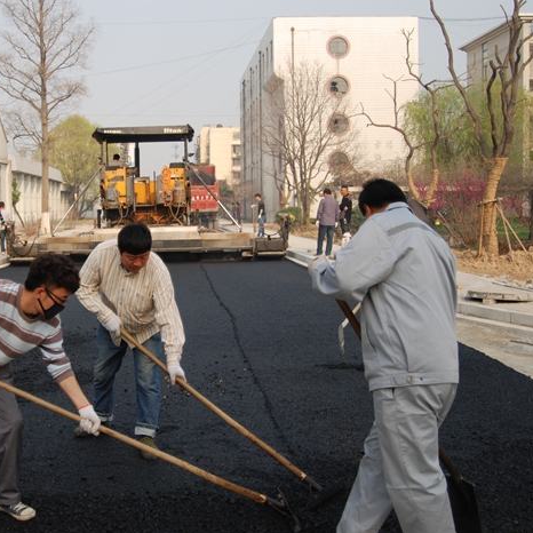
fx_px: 801
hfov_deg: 36.1
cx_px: 150
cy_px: 267
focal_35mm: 46
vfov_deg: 36.8
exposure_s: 1/640
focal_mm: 24
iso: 125
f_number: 3.5
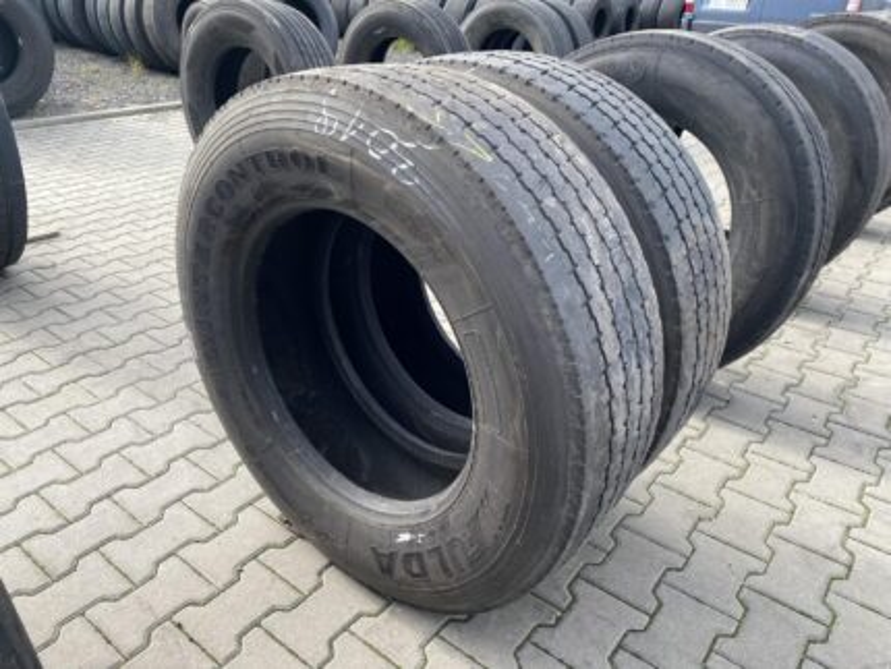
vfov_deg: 53.1
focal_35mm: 26
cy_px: 334
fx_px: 670
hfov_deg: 67.3
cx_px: 446
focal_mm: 4.25
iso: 32
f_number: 1.8
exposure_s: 1/373
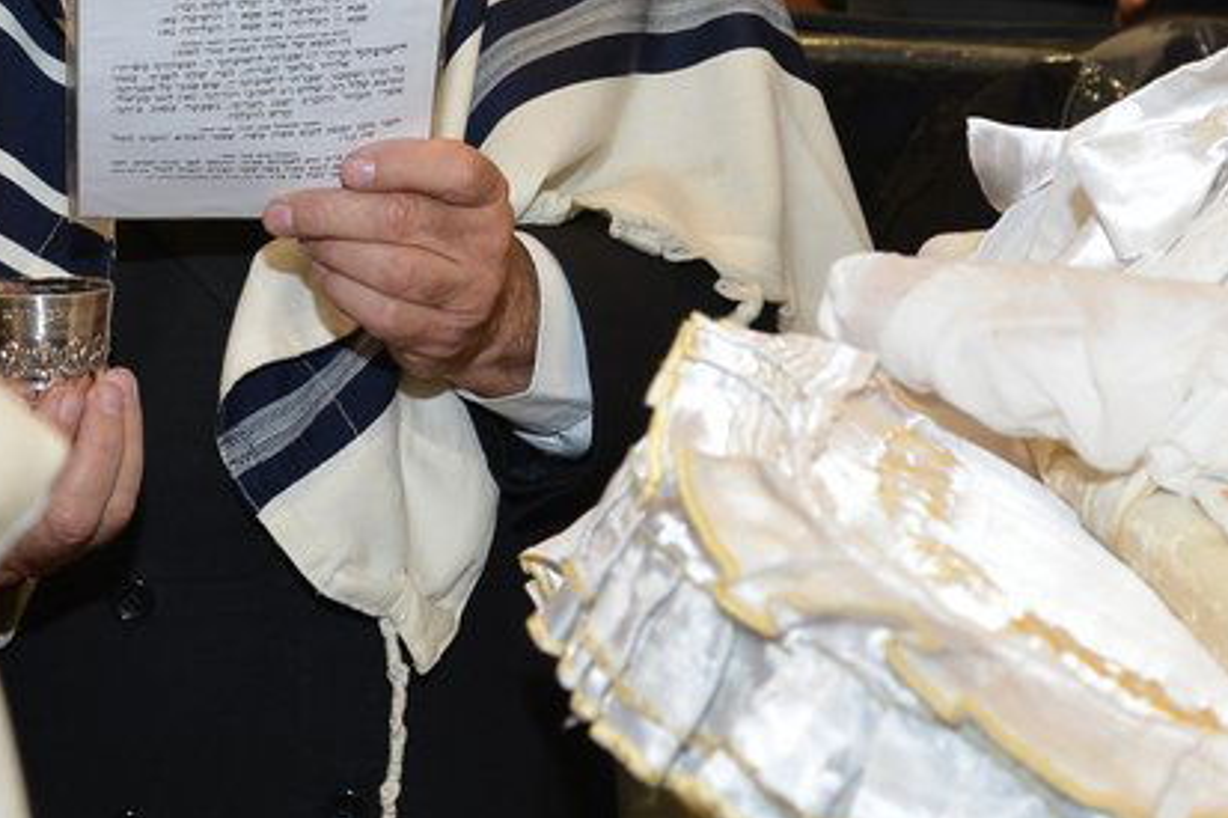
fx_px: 4160
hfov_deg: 16.7
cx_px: 836
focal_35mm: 122
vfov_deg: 11.0
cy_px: -122
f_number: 5
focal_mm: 42
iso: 640
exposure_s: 1/125
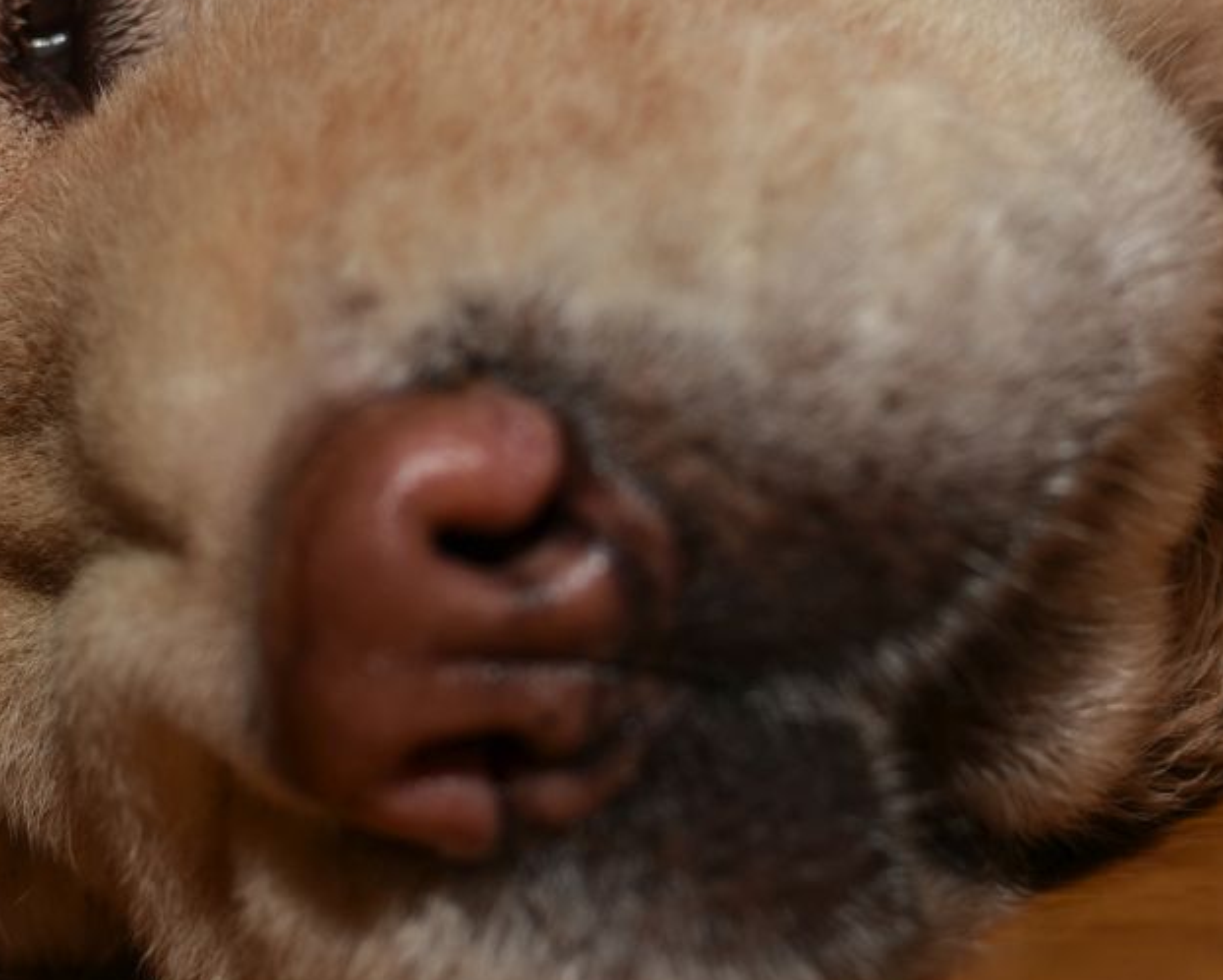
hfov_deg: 18.6
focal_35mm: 103
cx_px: 419
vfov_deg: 14.9
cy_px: 286
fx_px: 3729
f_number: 2.8
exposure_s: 1/250
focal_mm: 35
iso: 100
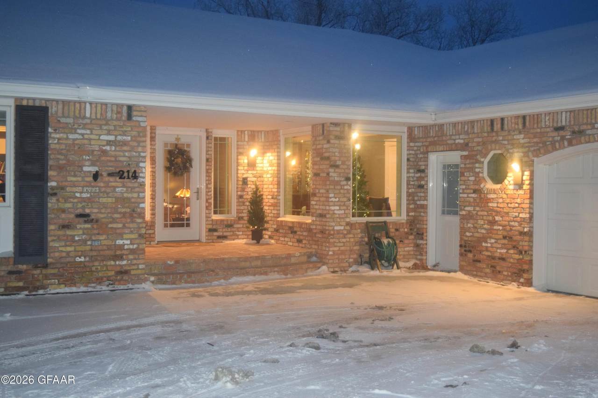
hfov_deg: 45.0
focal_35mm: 44
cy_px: 199
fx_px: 722
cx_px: 299
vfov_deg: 30.8
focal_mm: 29
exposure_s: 1/60
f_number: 4.2
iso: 2000
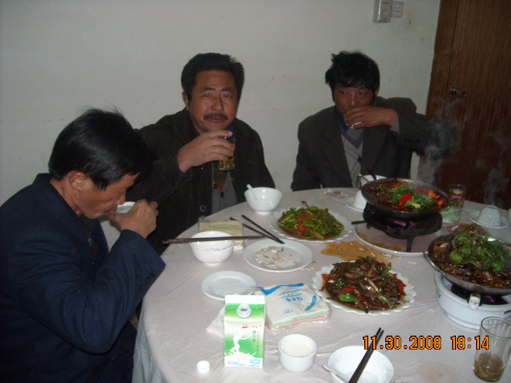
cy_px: 192
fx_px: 517
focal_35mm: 35
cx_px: 256
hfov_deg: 52.6
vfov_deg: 40.7
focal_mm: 5.7
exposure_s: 1/60
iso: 200
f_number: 2.8
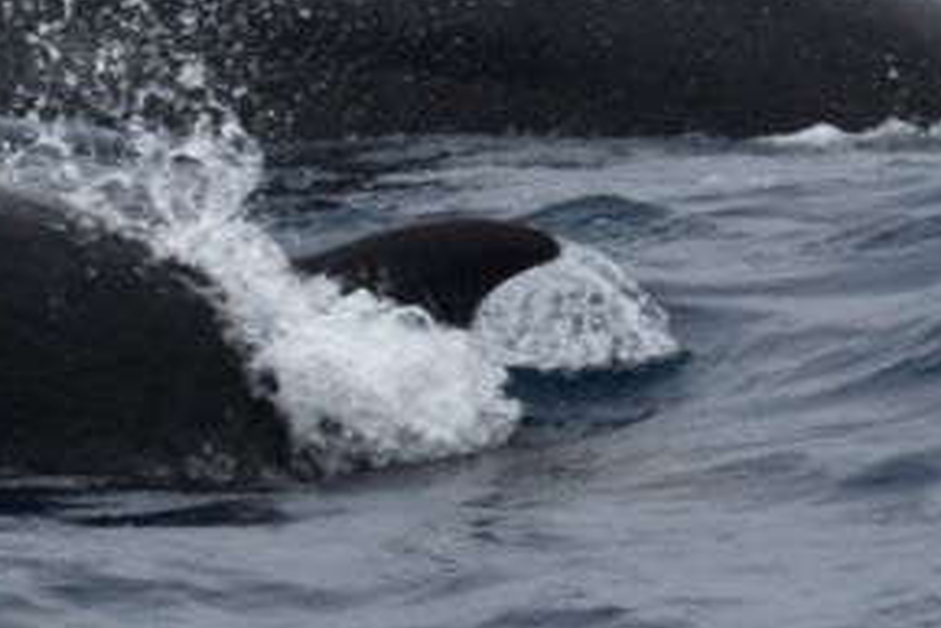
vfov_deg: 1.3
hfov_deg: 1.9
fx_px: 28191
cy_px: -37
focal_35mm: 1078
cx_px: 65
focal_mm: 390
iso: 1000
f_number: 6
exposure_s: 1/8000
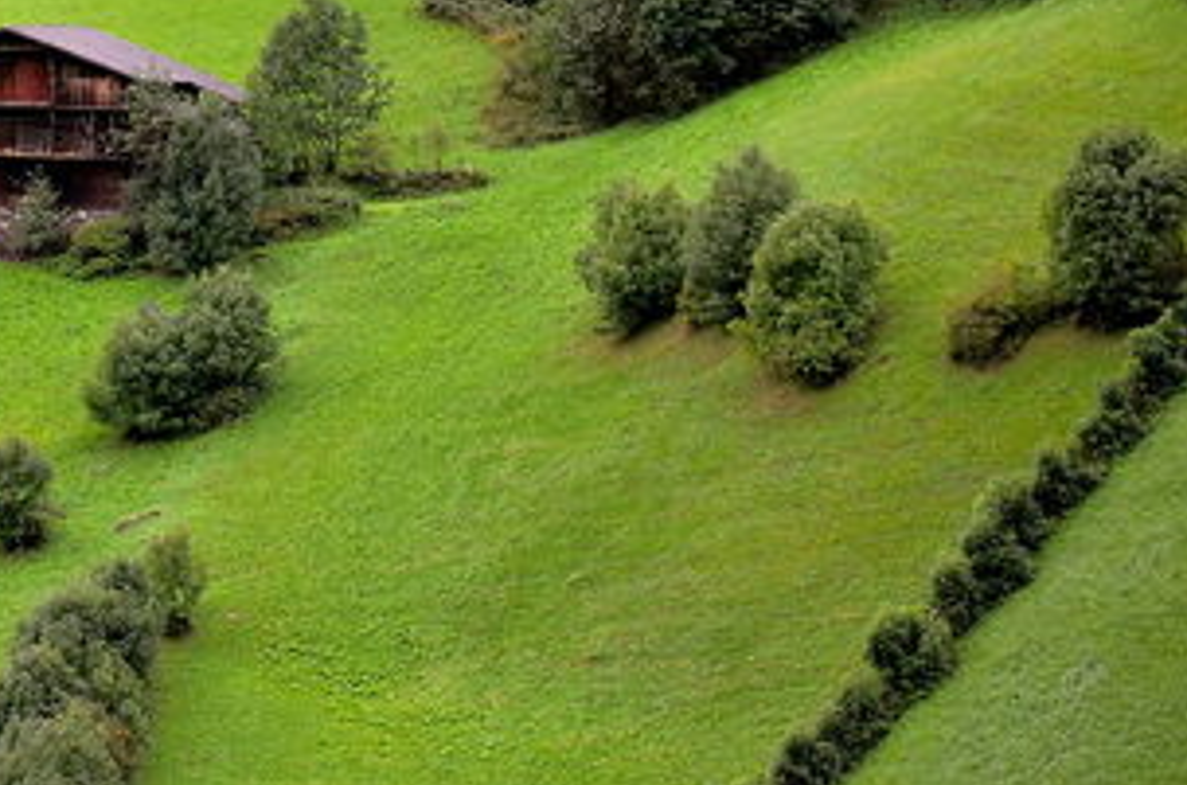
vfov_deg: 4.4
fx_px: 10227
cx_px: 176
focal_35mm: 311
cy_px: 37
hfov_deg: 6.6
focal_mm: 105
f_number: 5.6
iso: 800
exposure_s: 1/200
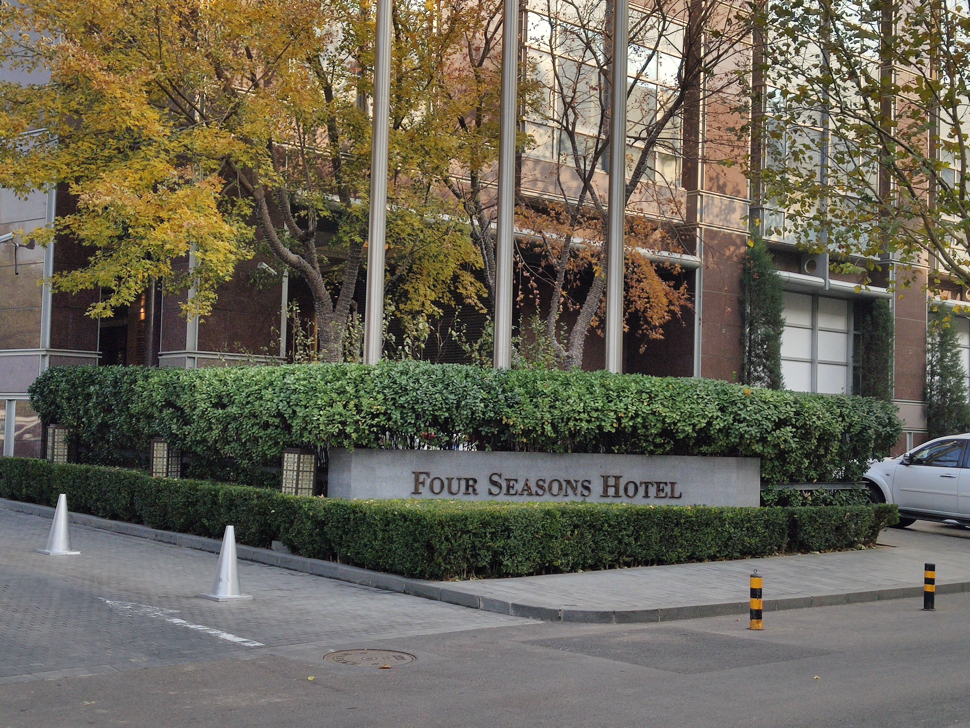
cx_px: 485
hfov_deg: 40.4
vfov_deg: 30.9
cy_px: 364
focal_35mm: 47
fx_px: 1317
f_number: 1.75
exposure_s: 1/1569
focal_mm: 4.75
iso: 112
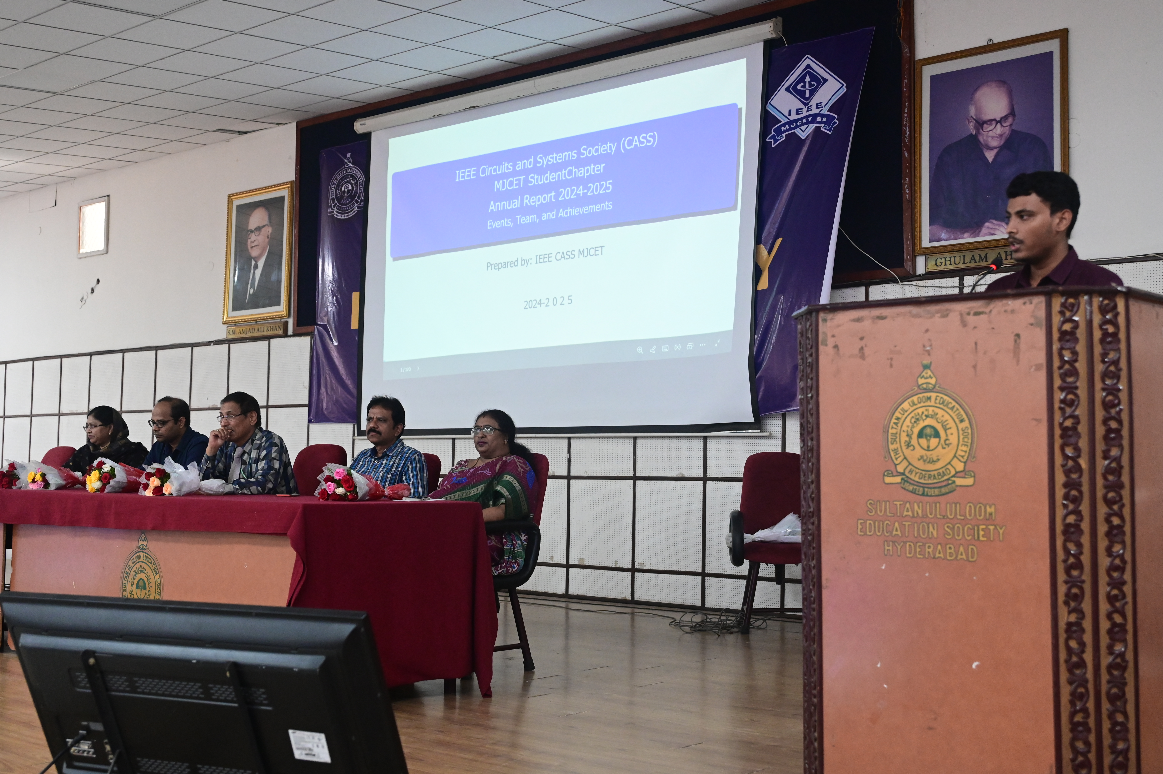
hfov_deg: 48.5
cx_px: 582
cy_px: 387
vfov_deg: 33.4
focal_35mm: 40
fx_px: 1291
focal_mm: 40
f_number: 4
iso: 5000
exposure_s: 1/125
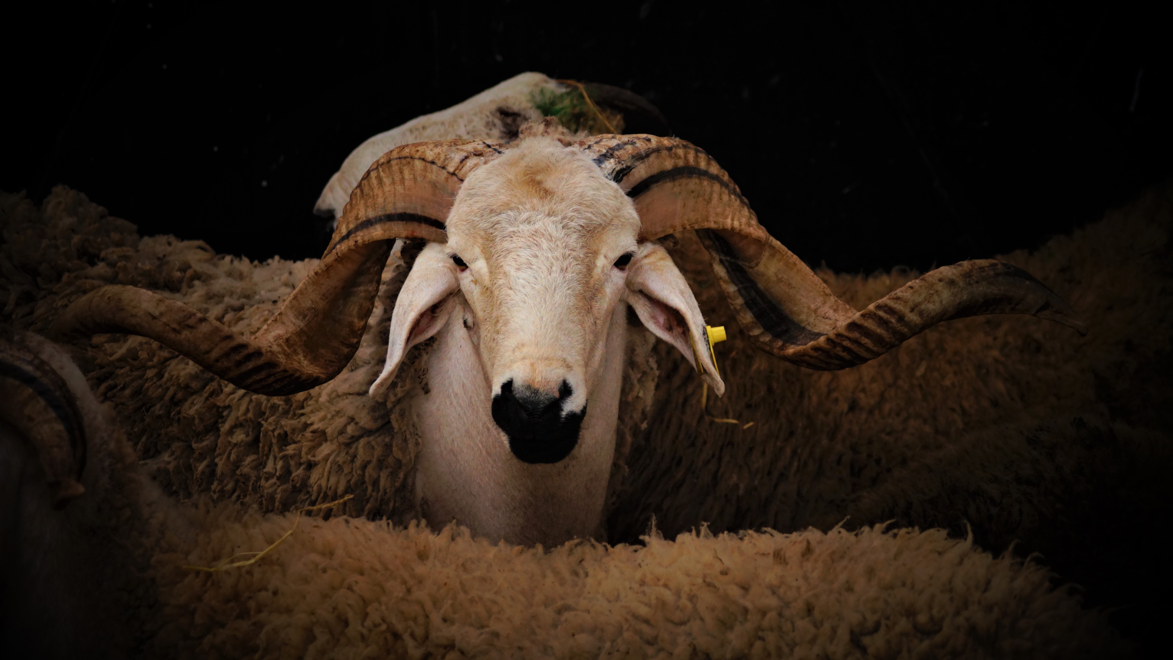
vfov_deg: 7.3
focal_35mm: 166
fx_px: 5148
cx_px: 588
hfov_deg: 13.0
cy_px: 308
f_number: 4.5
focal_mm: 105
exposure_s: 1/100
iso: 400
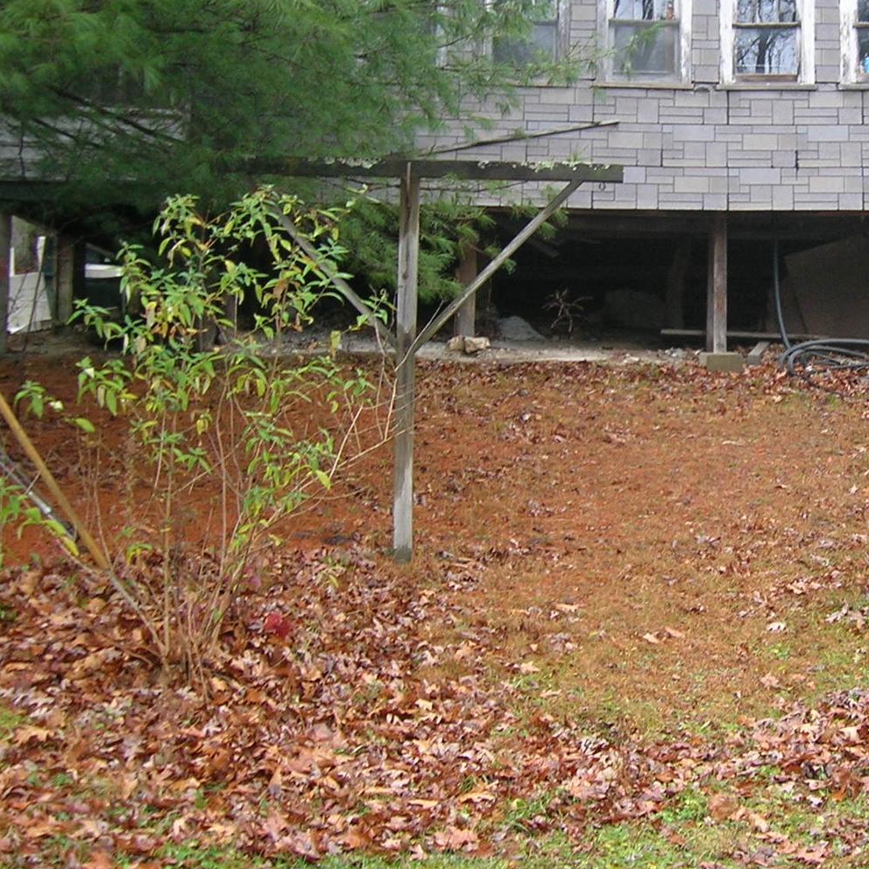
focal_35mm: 62
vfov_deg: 27.7
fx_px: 1761
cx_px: 770
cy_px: 361
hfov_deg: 26.8
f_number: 2.9
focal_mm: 5.7
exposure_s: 1/30
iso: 56
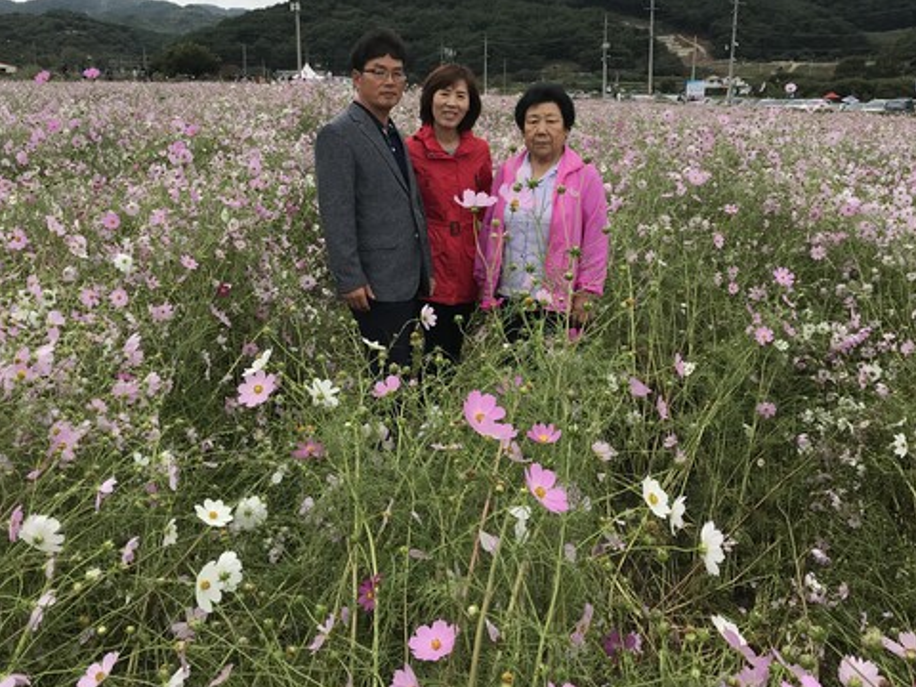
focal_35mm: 35
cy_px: 269
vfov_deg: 40.5
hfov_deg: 52.6
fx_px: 926
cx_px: 462
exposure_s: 1/357
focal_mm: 3.99
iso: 20
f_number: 1.8
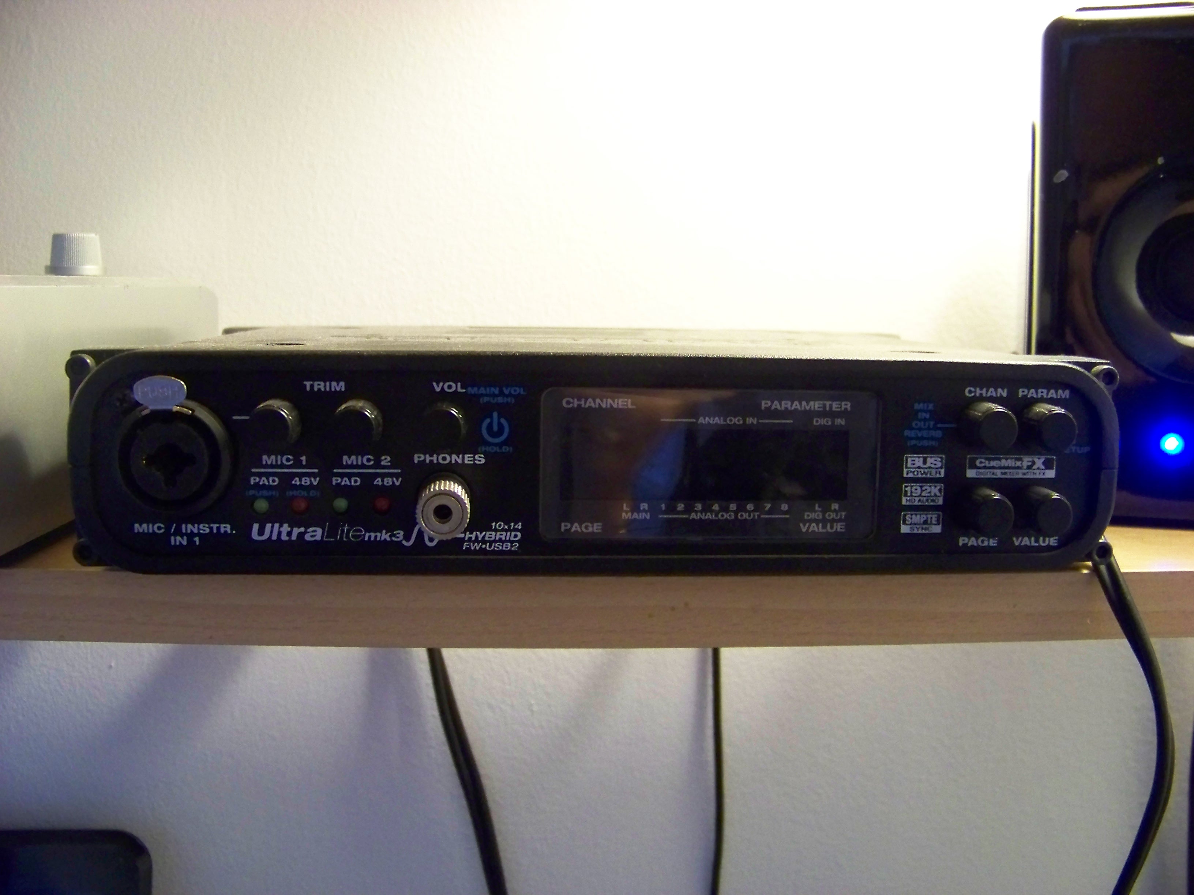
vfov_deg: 39.7
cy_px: 448
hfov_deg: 51.4
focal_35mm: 36
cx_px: 597
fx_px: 1242
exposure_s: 1/20
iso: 400
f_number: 2.8
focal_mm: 5.85
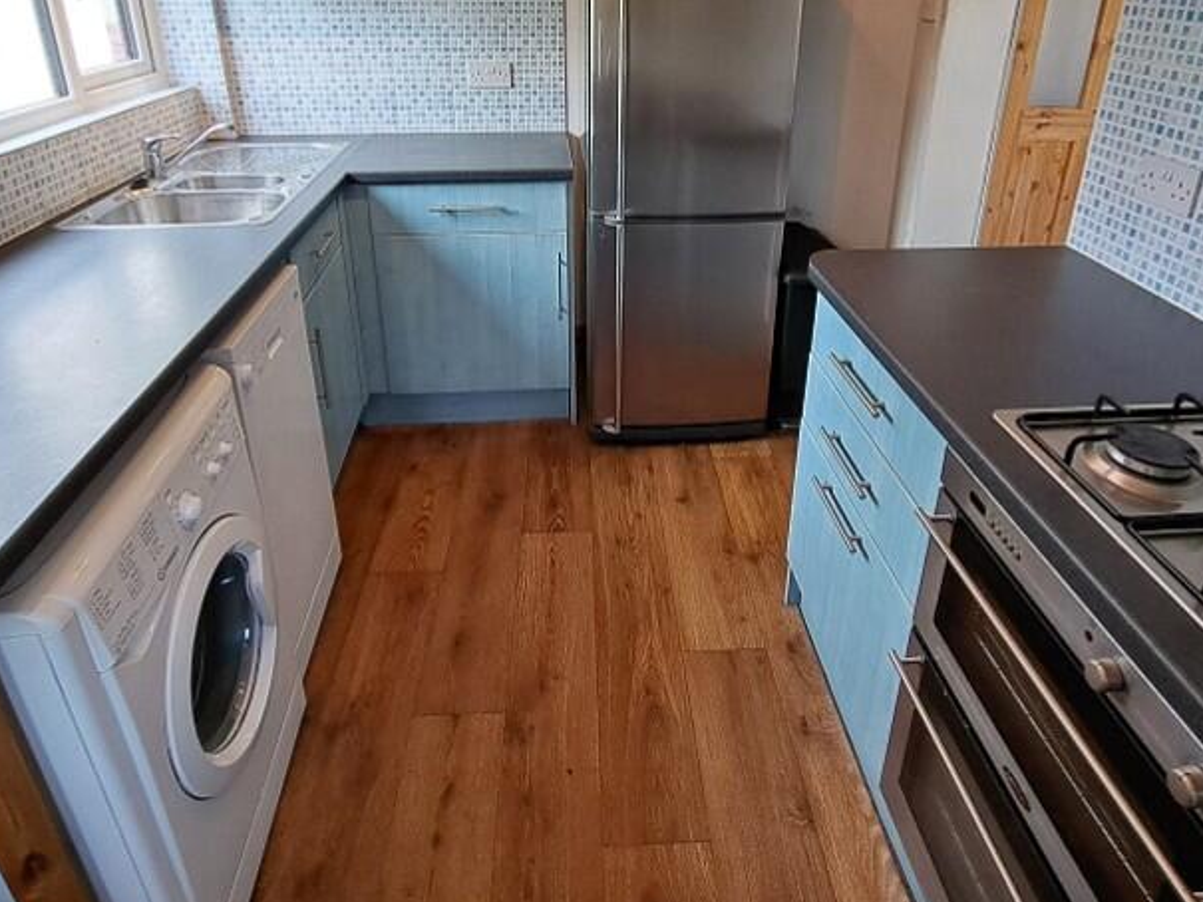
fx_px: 765
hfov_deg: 76.4
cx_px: 614
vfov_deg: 59.3
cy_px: 282
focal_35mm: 22
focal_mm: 1.74
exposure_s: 1/50
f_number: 2.2
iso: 50
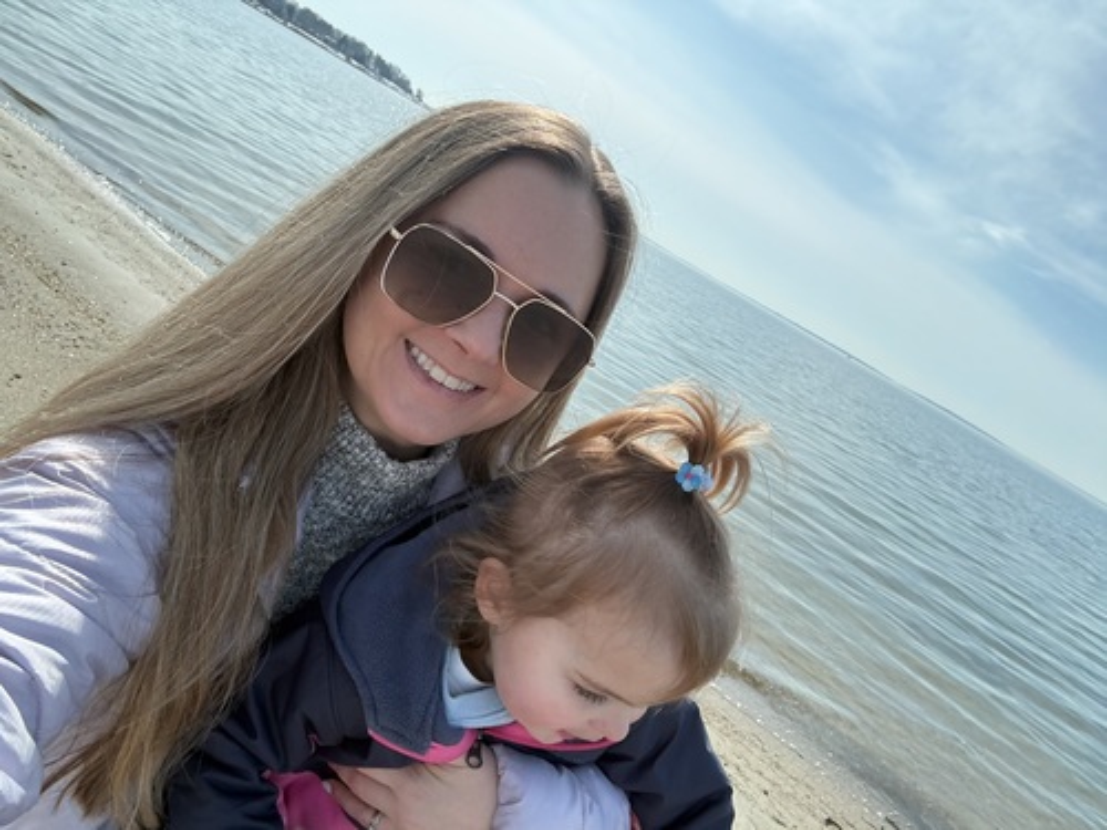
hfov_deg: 73.9
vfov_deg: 58.9
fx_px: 736
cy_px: 415
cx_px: 554
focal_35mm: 23
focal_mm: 2.69
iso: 40
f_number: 1.9
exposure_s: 1/1018
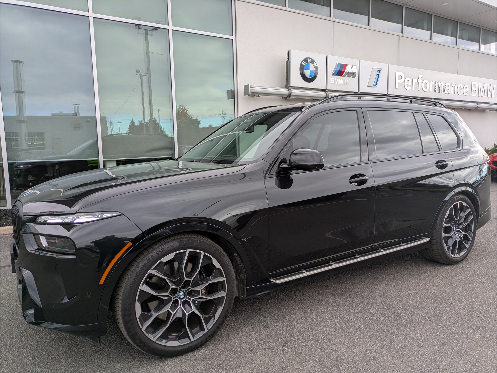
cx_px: 248
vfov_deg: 54.9
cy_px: 186
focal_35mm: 25
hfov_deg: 69.4
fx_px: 359
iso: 48
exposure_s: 1/530
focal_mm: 5.43
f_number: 1.89
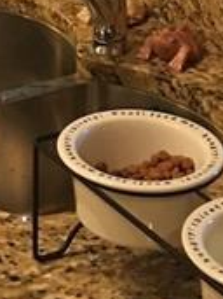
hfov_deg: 11.3
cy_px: -262
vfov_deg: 13.4
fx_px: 1118
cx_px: 35
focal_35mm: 130
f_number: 2.2
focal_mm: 4.15
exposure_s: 1/15
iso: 80
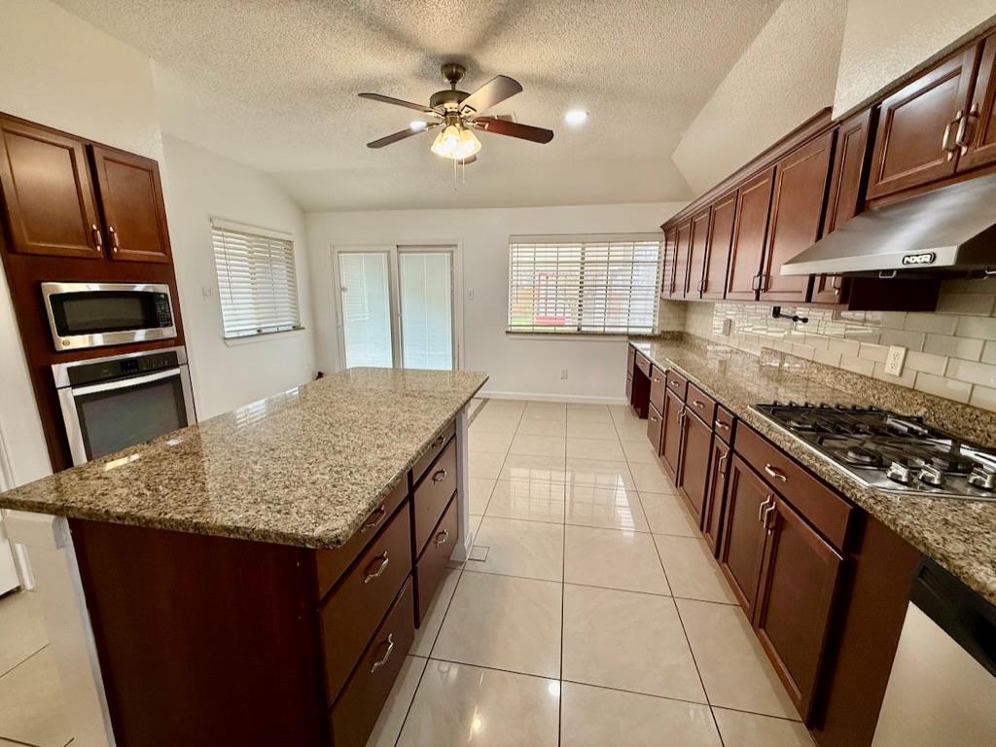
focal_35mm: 14
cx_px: 498
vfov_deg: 85.7
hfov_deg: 102.1
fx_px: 403
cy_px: 374
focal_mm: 2.22
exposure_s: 1/120
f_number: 2.2
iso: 160
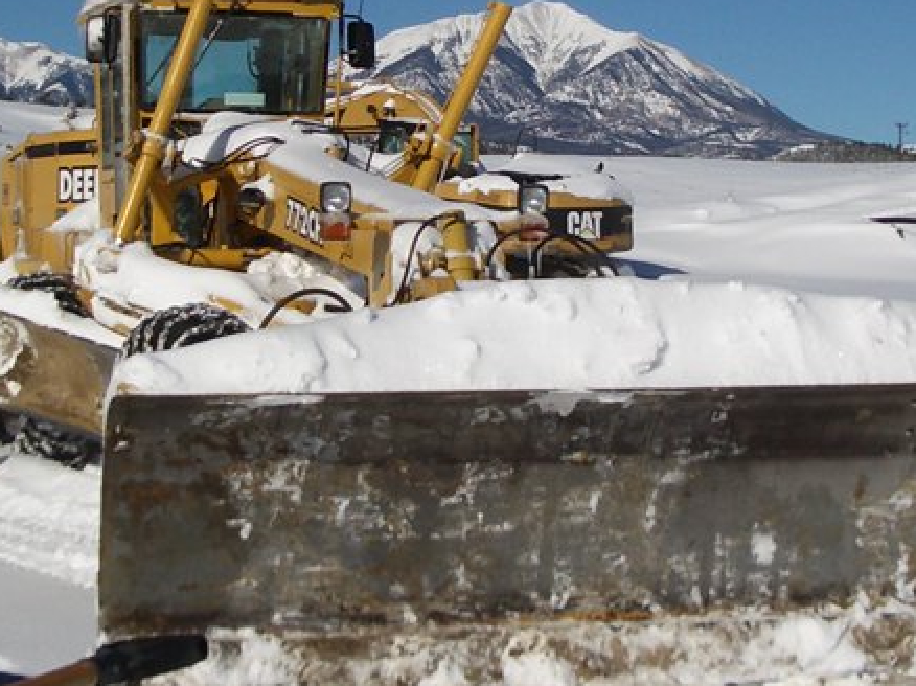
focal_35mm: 48
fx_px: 1269
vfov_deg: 30.1
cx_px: 512
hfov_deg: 39.6
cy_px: 259
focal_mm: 5.8
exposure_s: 1/2000
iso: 80
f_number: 4.3
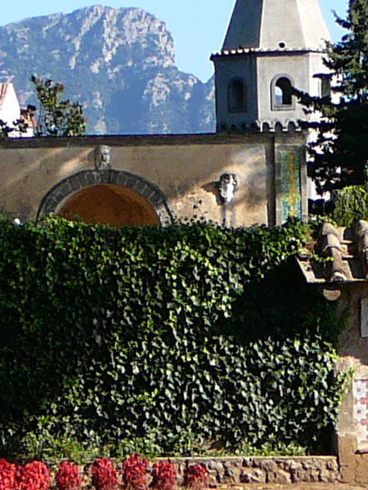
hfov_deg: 7.1
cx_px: 182
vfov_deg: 9.5
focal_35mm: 209
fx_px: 2962
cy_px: 265
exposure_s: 1/500
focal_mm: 7.3
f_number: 3.4
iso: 80
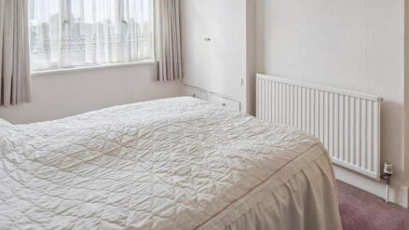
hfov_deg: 74.0
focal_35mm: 25
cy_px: 27
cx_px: 202
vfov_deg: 42.6
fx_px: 271
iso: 320
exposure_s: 1/20
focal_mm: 16
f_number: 5.6
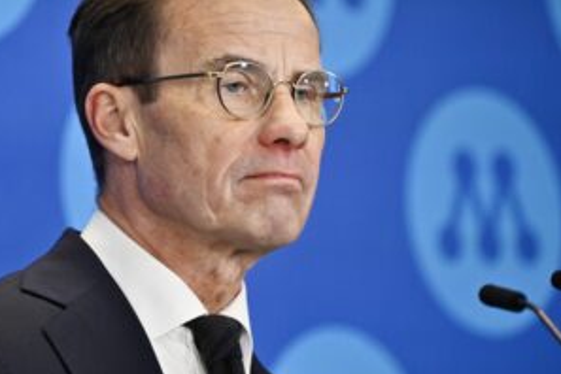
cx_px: 170
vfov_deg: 4.0
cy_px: 161
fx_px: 5423
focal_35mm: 348
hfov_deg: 5.9
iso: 2000
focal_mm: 230
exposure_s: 1/400
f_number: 4
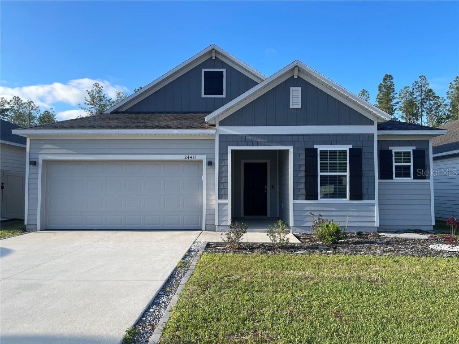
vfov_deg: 54.9
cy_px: 172
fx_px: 331
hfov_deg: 69.4
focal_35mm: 25
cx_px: 230
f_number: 1.6
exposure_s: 1/1403
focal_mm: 5.1
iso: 32
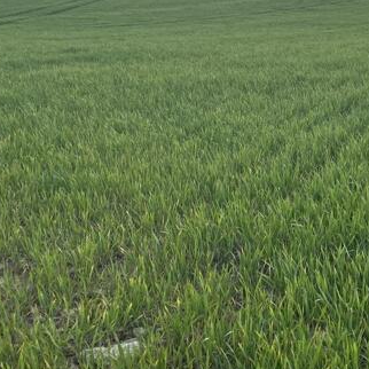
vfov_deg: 23.7
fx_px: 880
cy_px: 181
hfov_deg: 23.4
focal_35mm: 73
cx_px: 276
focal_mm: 4.25
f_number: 1.8
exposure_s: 1/2141
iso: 32
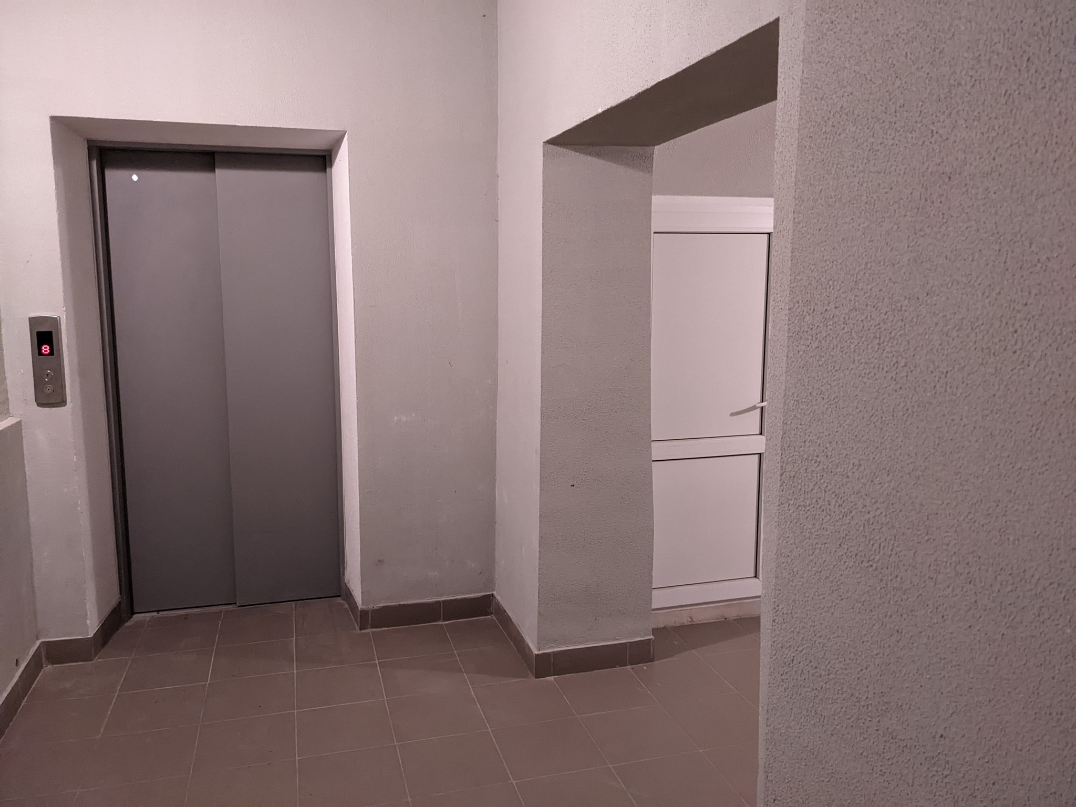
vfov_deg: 51.4
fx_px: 839
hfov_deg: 65.3
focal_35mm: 27
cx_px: 538
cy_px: 404
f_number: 1.73
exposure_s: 1/49.9
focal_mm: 4.38
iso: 1327
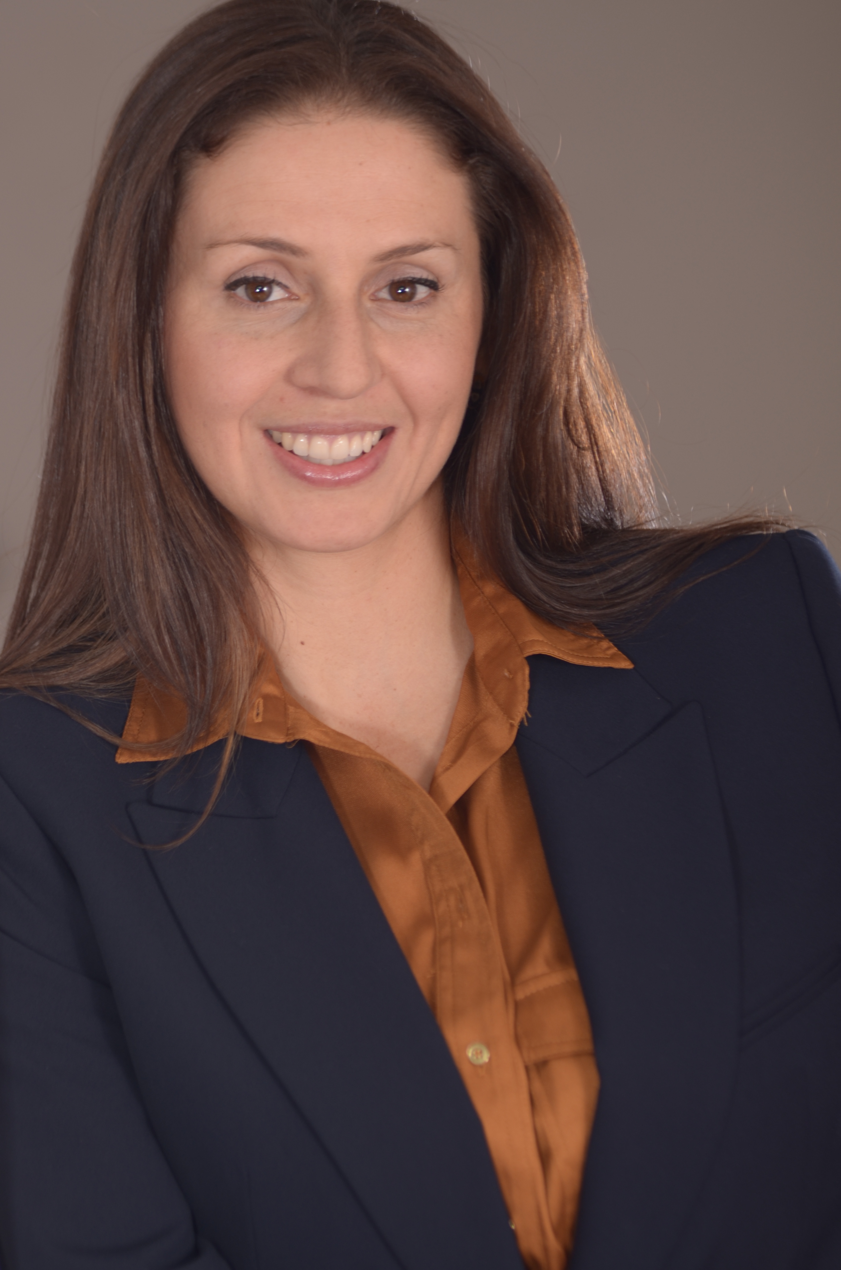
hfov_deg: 6.3
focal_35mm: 218
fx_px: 7656
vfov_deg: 9.5
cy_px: 635
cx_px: 420
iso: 100
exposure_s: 1/160
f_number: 3.5
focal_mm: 145
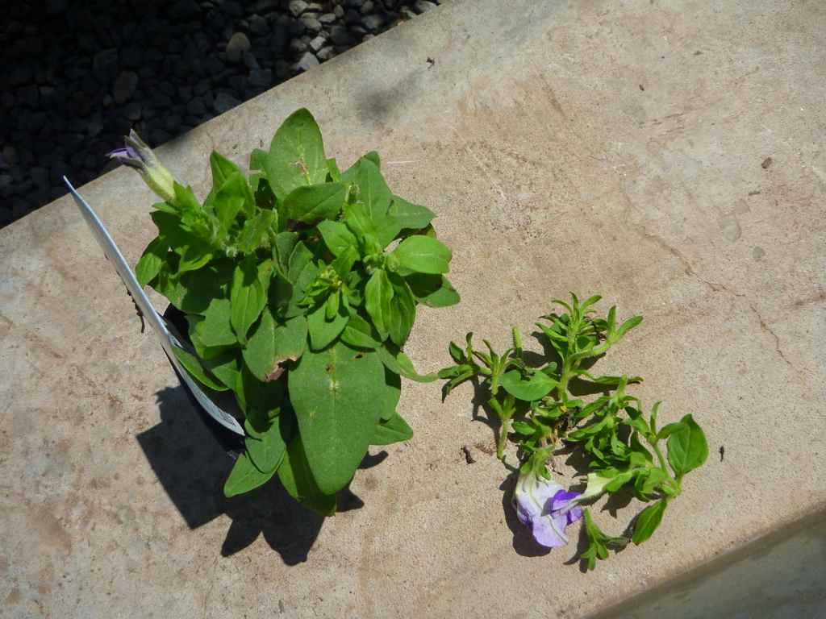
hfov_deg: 63.4
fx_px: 668
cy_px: 310
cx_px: 413
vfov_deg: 49.7
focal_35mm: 28
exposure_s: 1/1000
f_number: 3.3
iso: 80
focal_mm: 4.9
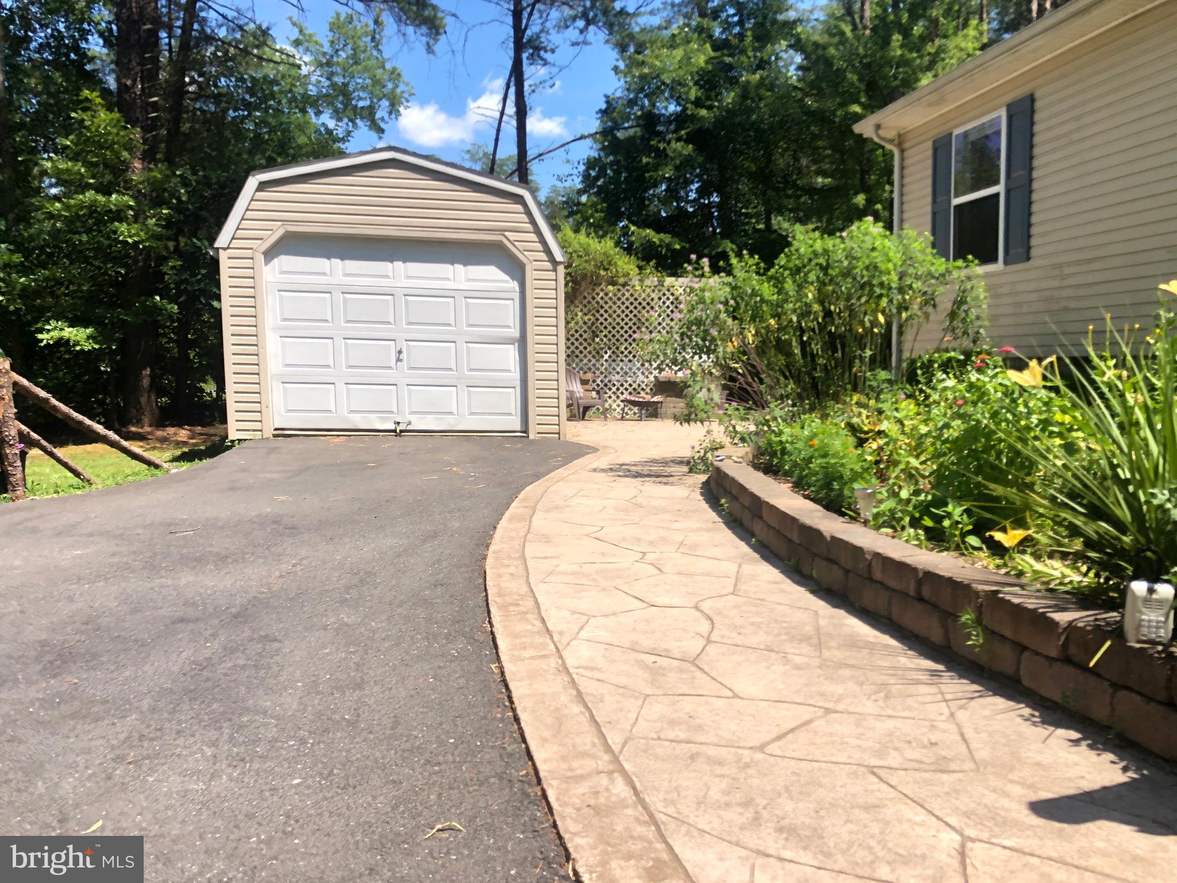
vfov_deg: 49.7
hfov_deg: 63.4
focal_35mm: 28
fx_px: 952
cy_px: 442
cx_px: 588
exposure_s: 1/960
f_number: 1.8
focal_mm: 3.99
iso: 20
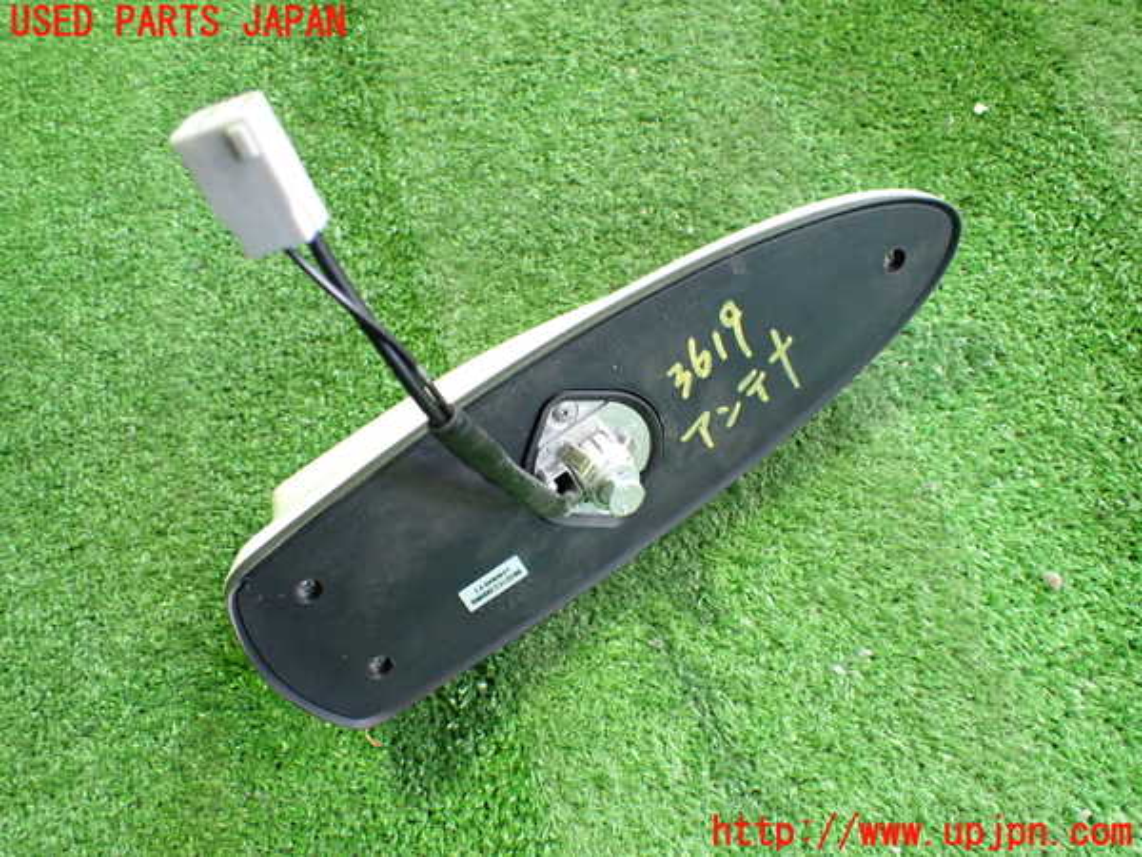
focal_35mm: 30
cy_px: 428
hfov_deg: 60.0
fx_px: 990
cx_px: 571
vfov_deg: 46.8
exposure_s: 1/30
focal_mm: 5.4
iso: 800
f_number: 2.3
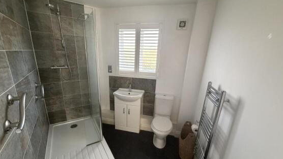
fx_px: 120
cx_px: 136
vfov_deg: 66.9
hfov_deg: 99.3
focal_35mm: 16
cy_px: 88
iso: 400
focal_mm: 2.22
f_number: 2.2
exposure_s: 1/60
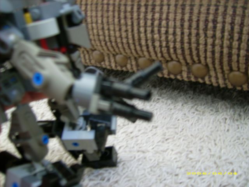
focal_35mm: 35
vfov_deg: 40.7
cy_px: 94
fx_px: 252
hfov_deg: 52.6
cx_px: 124
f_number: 2.8
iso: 50
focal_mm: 5.95
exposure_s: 1/4
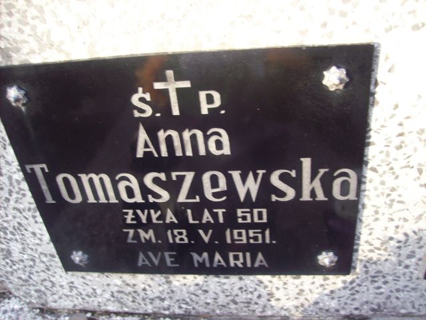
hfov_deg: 51.4
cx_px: 213
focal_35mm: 36
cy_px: 160
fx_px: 443
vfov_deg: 39.7
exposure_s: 1/64
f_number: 2.7
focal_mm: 6
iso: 80
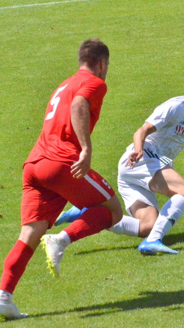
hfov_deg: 2.5
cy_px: 170
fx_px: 4231
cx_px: 211
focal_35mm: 488
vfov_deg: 4.4
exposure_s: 1/8000
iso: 6400
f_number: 14
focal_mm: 195
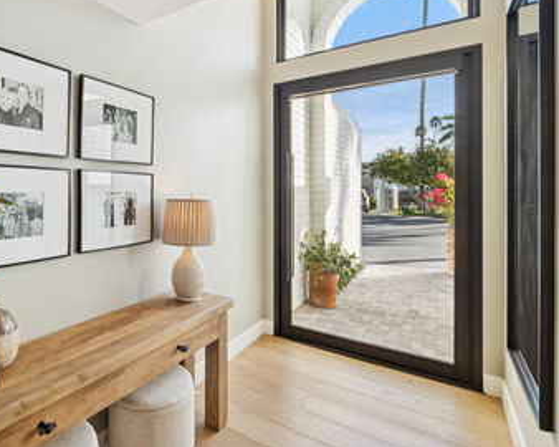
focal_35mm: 20
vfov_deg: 67.6
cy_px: 189
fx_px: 331
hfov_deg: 78.0
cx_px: 190
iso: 400
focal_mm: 15
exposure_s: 1/125
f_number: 8
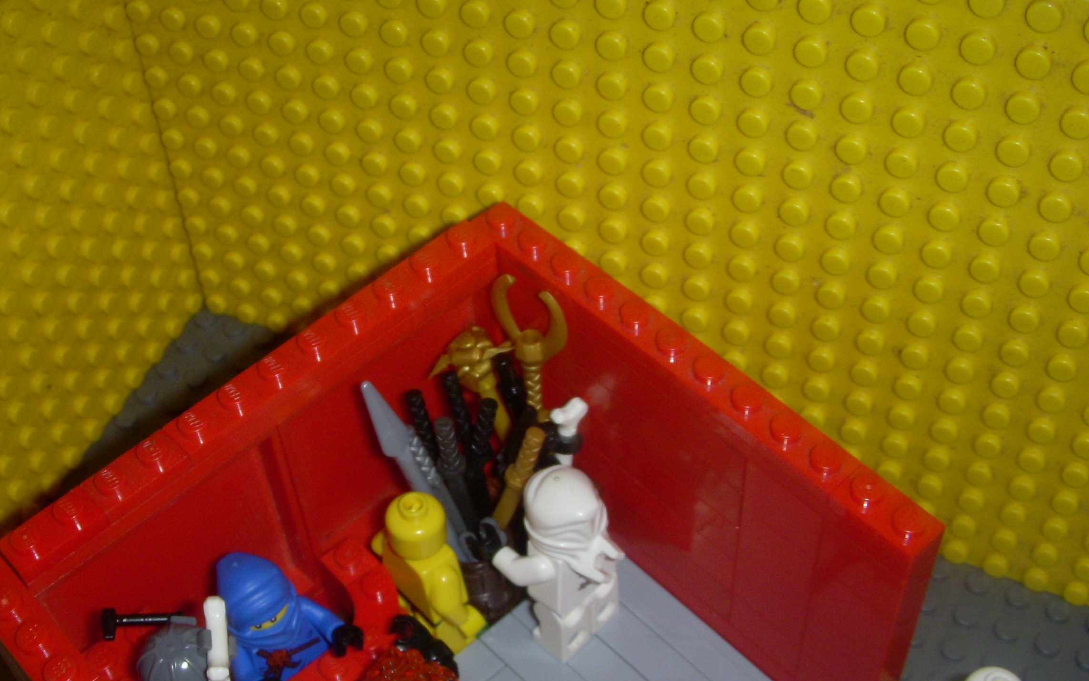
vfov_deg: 23.8
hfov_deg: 37.3
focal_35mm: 54
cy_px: 482
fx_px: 1603
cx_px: 411
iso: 100
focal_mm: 6.3
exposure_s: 1/30
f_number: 3.3
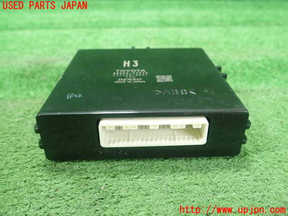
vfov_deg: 46.8
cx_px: 144
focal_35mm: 30
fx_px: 250
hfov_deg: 60.0
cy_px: 108
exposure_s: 1/125
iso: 500
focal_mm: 5.5
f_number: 2.3
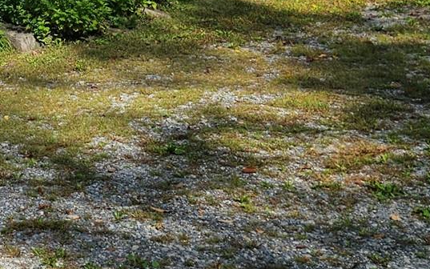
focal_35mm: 93
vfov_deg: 12.2
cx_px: -282
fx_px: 1090
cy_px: -293
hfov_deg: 18.6
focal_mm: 6.3
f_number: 1.7
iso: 10
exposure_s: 1/1192
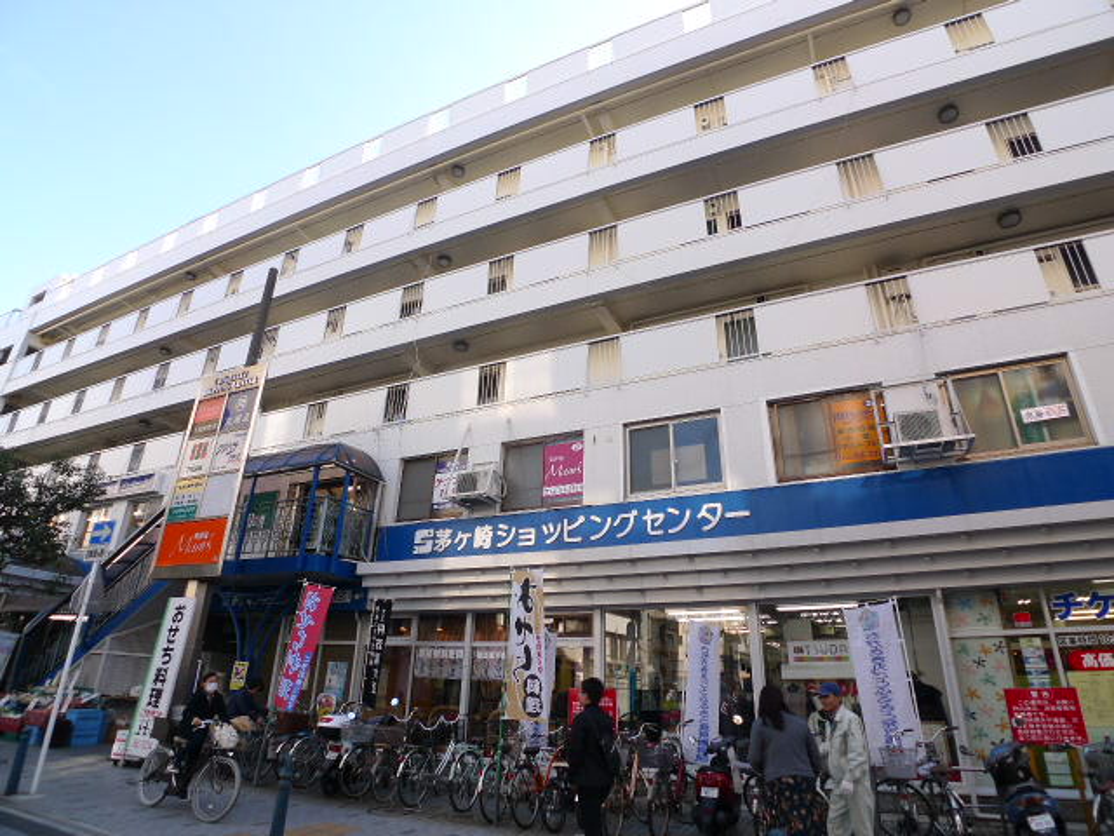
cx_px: 557
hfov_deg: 71.6
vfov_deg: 56.8
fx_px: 772
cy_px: 418
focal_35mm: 24
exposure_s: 1/250
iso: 80
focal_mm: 5.1
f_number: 2.8
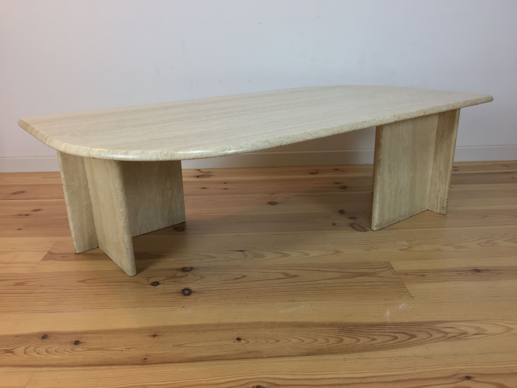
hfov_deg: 61.7
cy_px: 194
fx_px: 433
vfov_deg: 48.2
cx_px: 258
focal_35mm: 29
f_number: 2.2
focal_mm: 4.15
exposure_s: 1/33
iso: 32
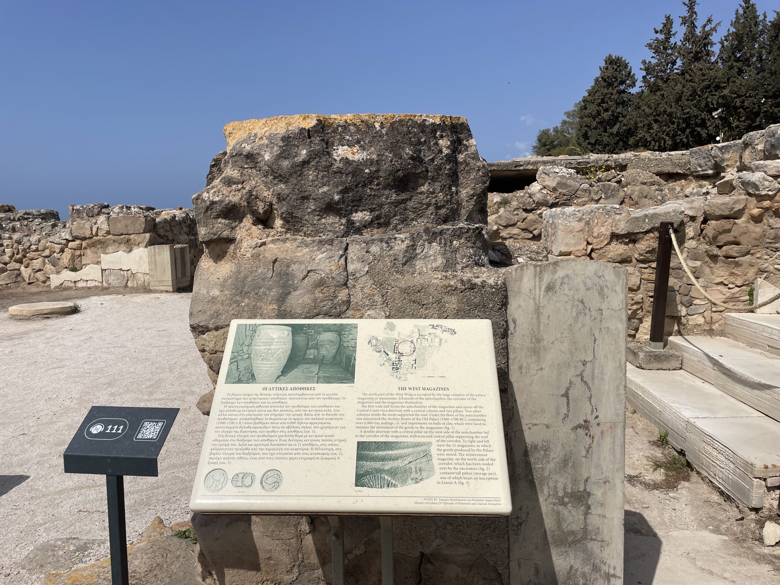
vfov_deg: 53.1
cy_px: 292
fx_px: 586
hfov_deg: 67.3
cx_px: 390
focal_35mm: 26
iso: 32
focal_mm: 4.2
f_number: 1.6
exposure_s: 1/9804
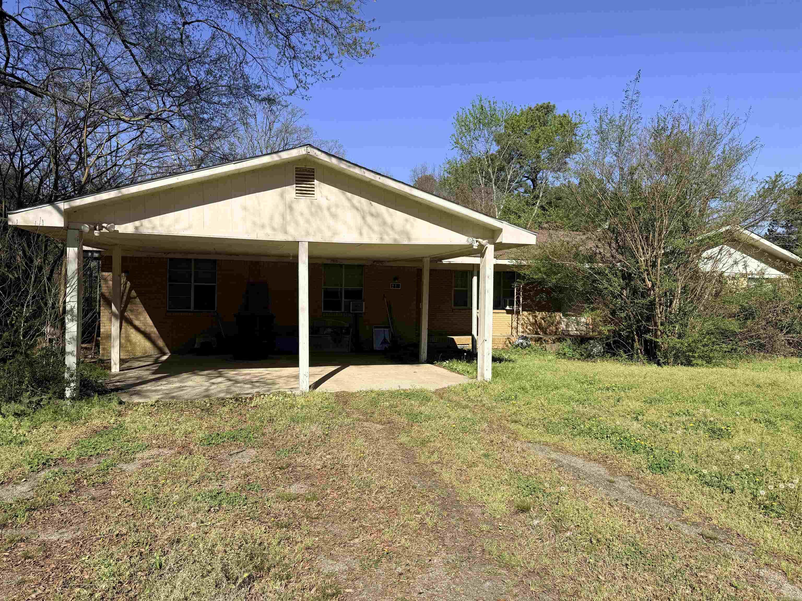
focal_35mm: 24
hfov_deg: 71.6
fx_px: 556
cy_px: 300
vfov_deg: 56.8
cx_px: 401
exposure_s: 1/4975
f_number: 1.78
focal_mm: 6.76
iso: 80
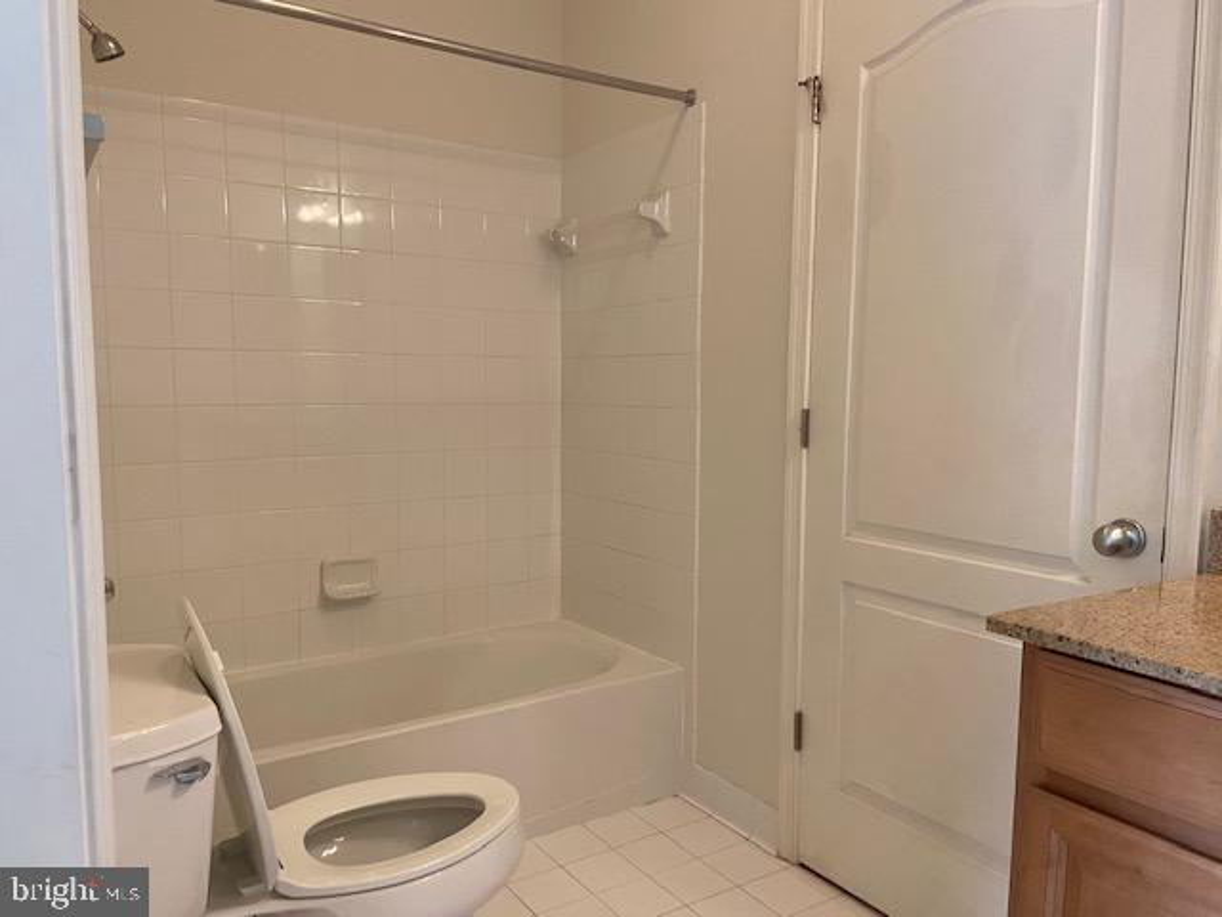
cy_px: 458
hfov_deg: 67.3
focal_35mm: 26
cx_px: 611
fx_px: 918
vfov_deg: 53.1
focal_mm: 4.25
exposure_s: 1/60
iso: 160
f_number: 1.8
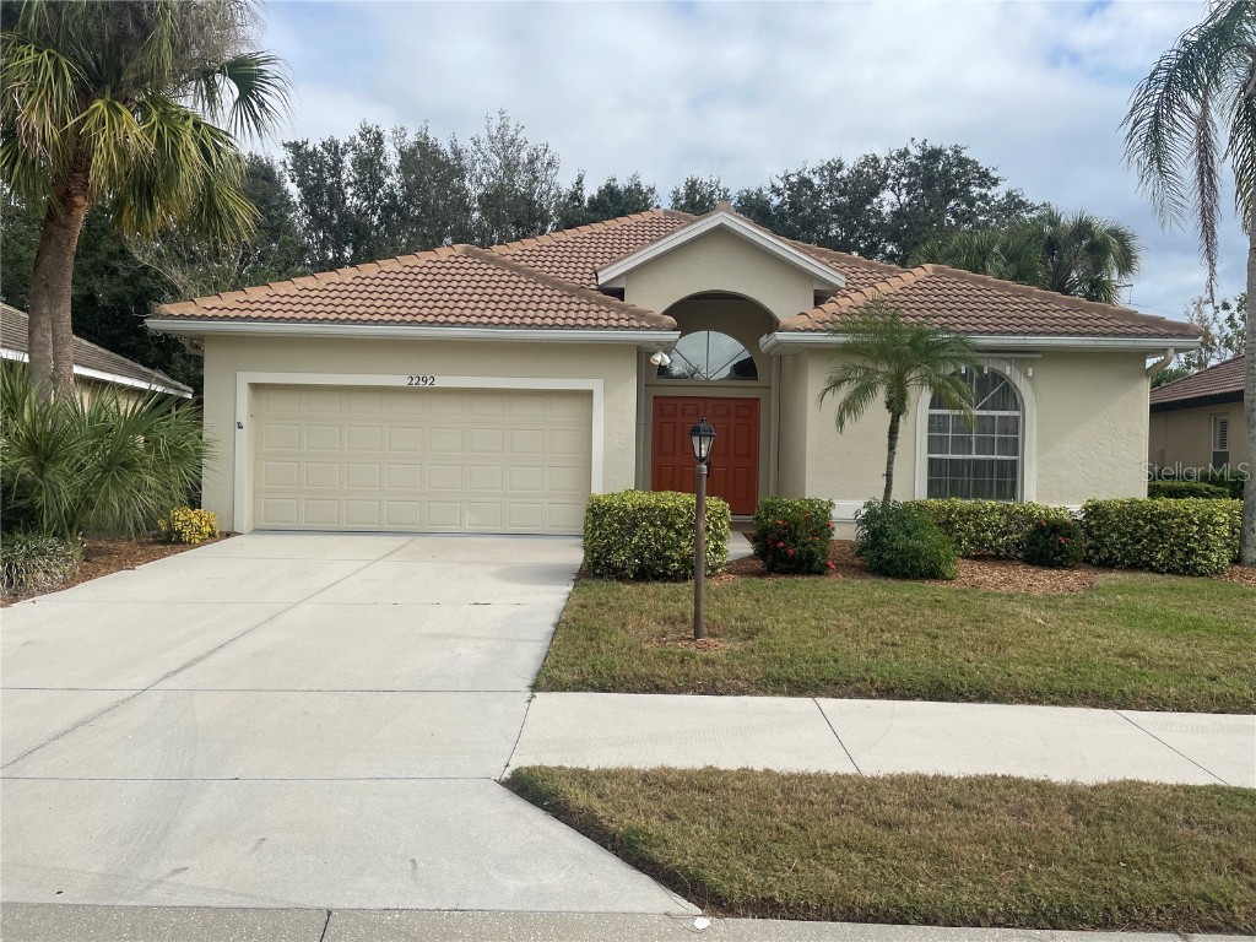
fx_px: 943
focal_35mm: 26
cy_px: 471
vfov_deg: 53.1
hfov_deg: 67.3
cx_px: 628
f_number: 1.6
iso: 32
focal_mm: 4.2
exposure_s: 1/4132
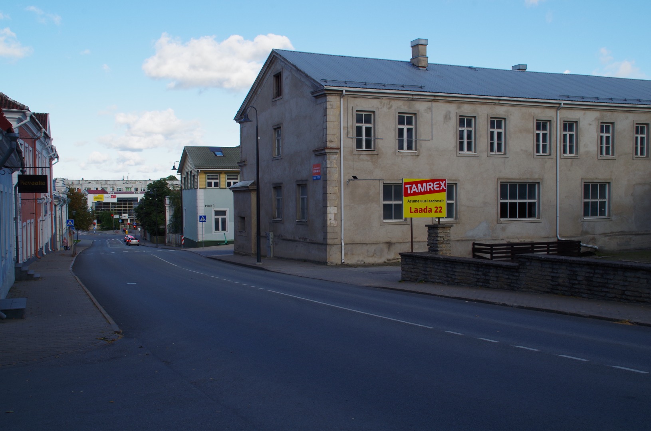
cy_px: 216
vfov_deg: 31.8
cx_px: 326
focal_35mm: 42
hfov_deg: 46.5
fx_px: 758
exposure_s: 1/125
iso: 200
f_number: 11
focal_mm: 28
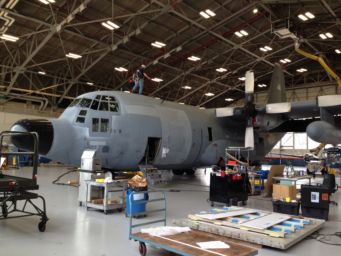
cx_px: 170
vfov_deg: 42.9
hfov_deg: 55.4
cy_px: 128
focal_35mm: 33
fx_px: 325
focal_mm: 4.12
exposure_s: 1/120
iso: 80
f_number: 2.4
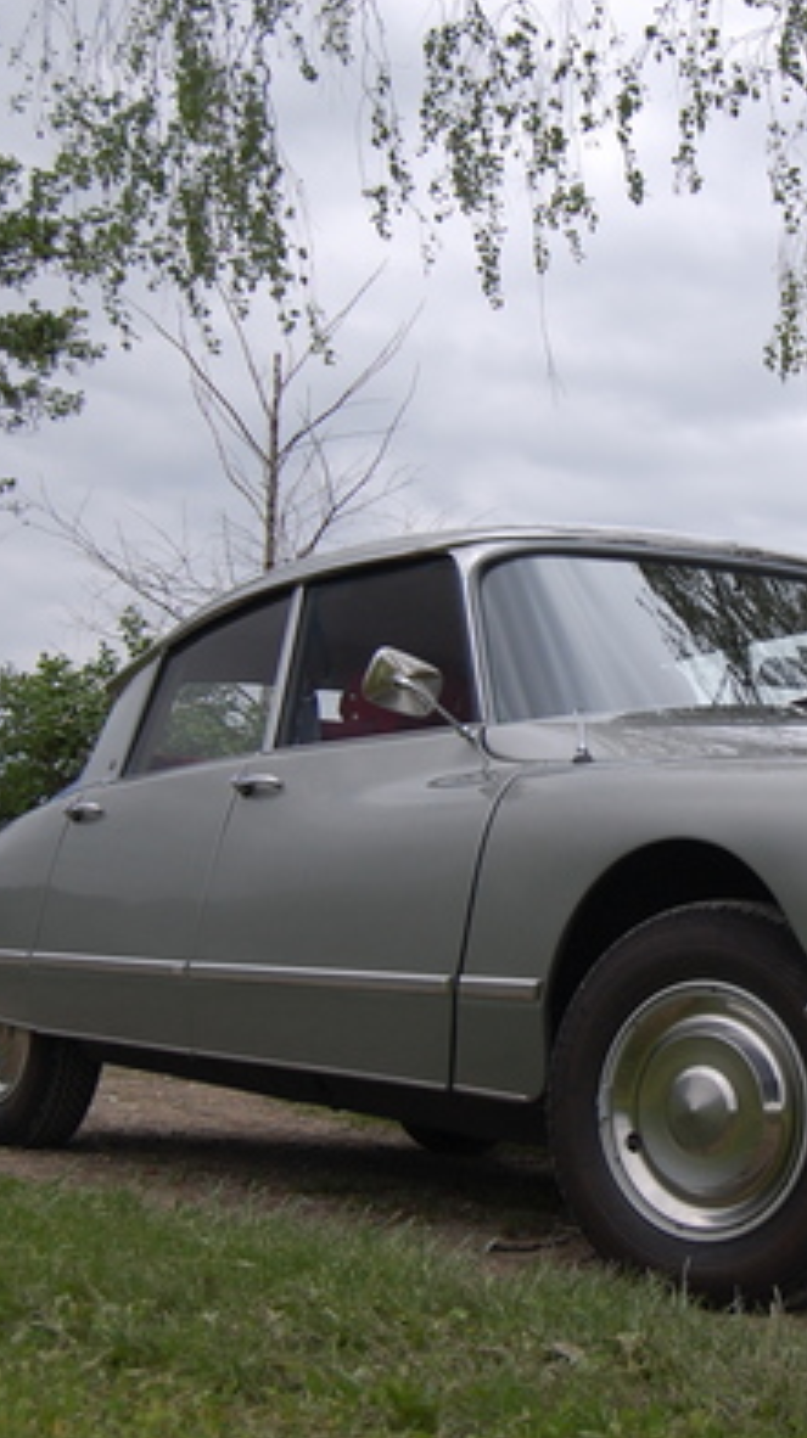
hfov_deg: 17.6
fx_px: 2554
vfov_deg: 31.5
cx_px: 752
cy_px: 721
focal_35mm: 67
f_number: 5.6
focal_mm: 28
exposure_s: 1/125
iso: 320
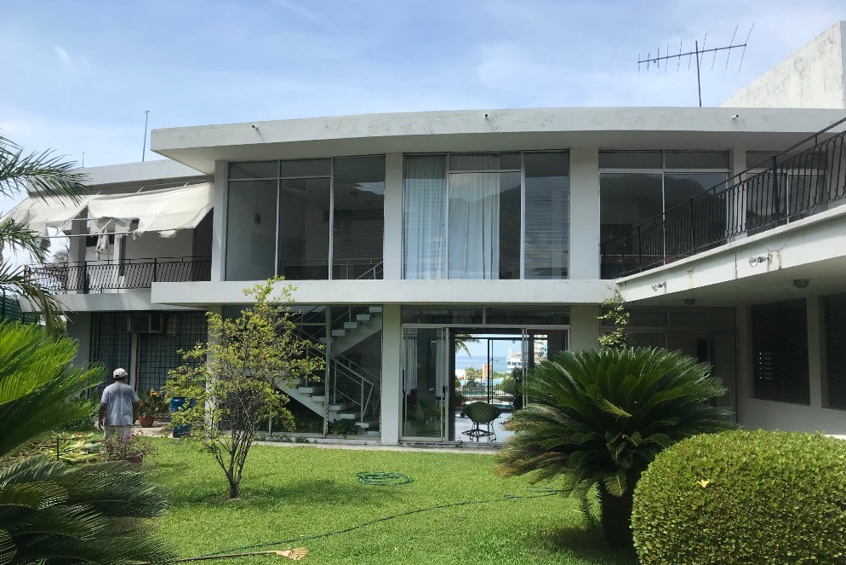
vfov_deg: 43.6
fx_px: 705
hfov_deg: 61.9
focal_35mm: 30
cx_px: 421
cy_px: 301
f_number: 1.8
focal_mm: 3.99
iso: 20
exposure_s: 1/1953
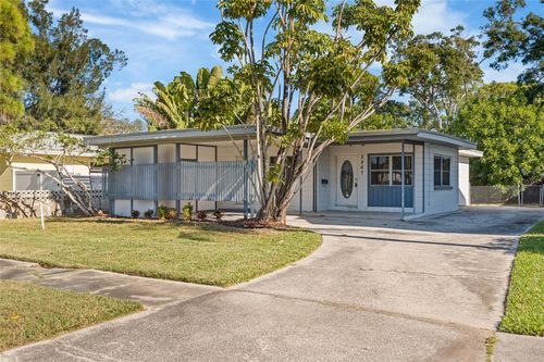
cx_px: 272
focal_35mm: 35
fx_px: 529
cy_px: 181
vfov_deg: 37.8
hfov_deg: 54.5
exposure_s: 1/125
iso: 250
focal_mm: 35
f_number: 9
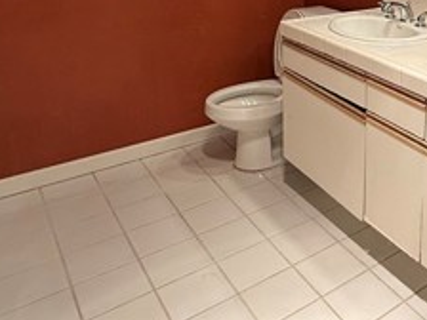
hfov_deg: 40.2
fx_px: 493
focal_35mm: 40
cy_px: 15
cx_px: 440
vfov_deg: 33.5
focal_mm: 2.22
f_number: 2.2
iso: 125
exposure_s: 1/120
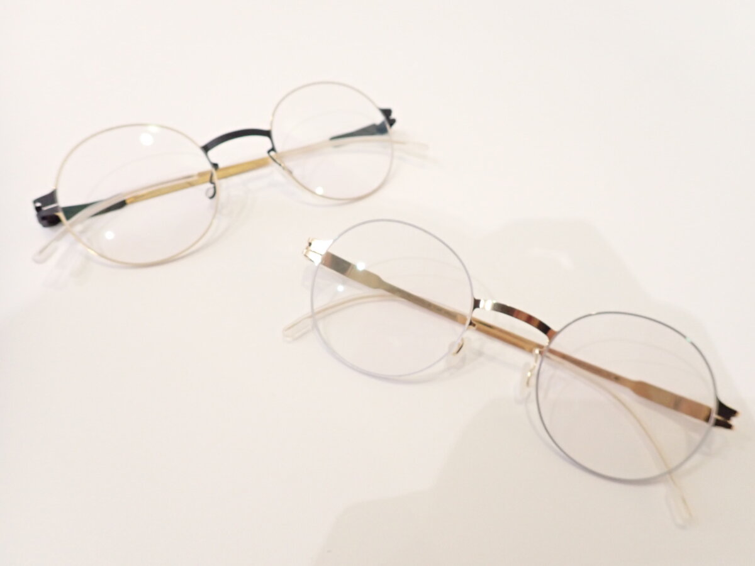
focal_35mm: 25
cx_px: 378
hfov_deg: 69.4
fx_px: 545
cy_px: 283
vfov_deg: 54.9
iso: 640
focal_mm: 4.5
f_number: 2.8
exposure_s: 1/160
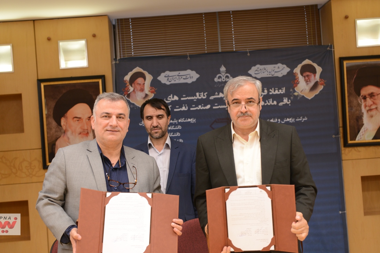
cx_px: 178
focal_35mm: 68
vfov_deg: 20.0
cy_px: 129
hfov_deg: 29.7
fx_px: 718
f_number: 4
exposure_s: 1/100
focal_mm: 62
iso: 800
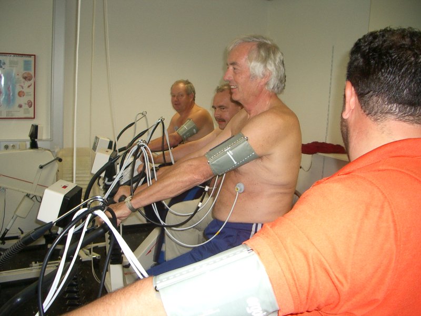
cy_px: 158
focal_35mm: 35
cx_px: 210
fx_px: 426
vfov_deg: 40.7
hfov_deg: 52.6
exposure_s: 1/40
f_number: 2.6
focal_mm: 5.8
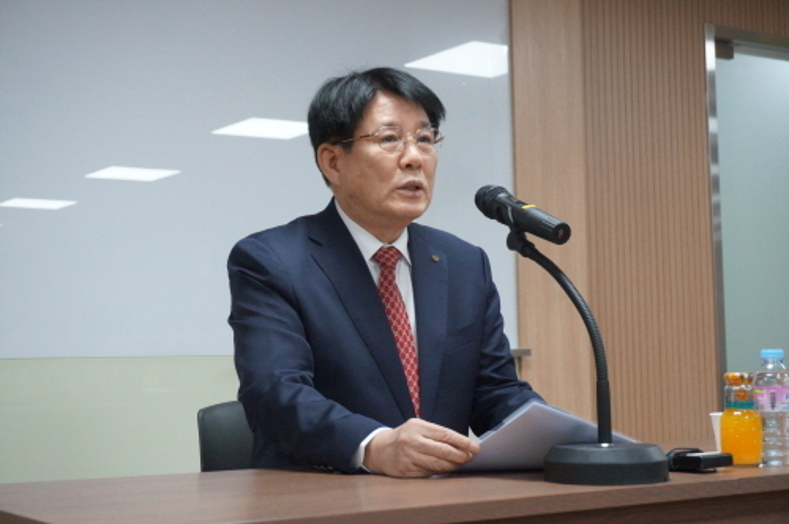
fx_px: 1280
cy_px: 262
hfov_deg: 34.2
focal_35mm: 58
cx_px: 394
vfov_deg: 23.1
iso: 3200
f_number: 5.6
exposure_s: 1/125
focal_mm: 39
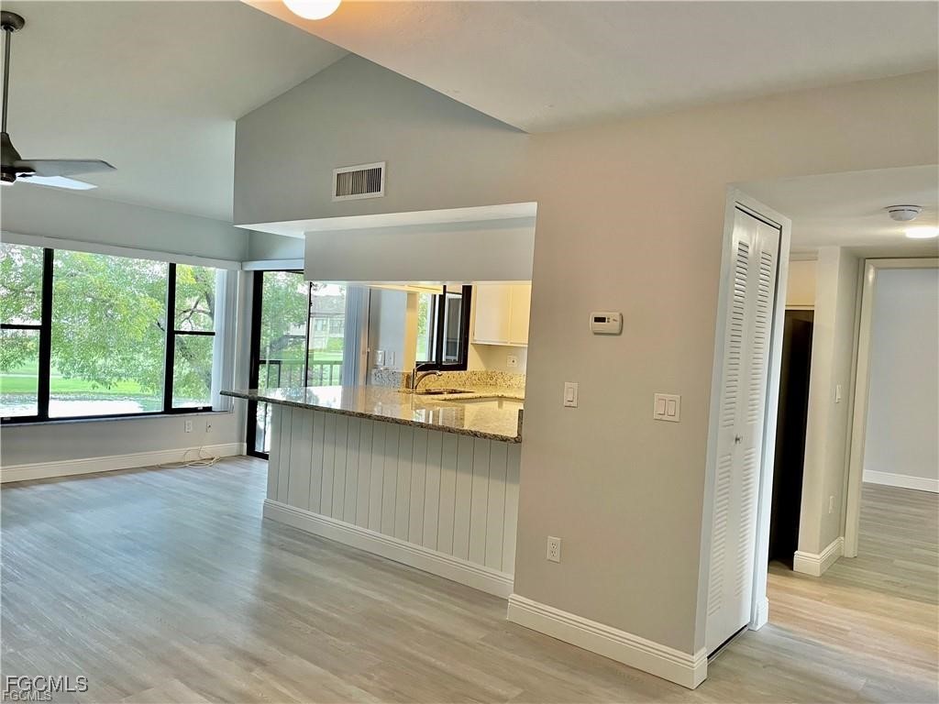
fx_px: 705
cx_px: 470
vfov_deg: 53.1
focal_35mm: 26
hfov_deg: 67.3
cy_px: 352
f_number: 1.6
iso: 100
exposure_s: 1/60
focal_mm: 4.2
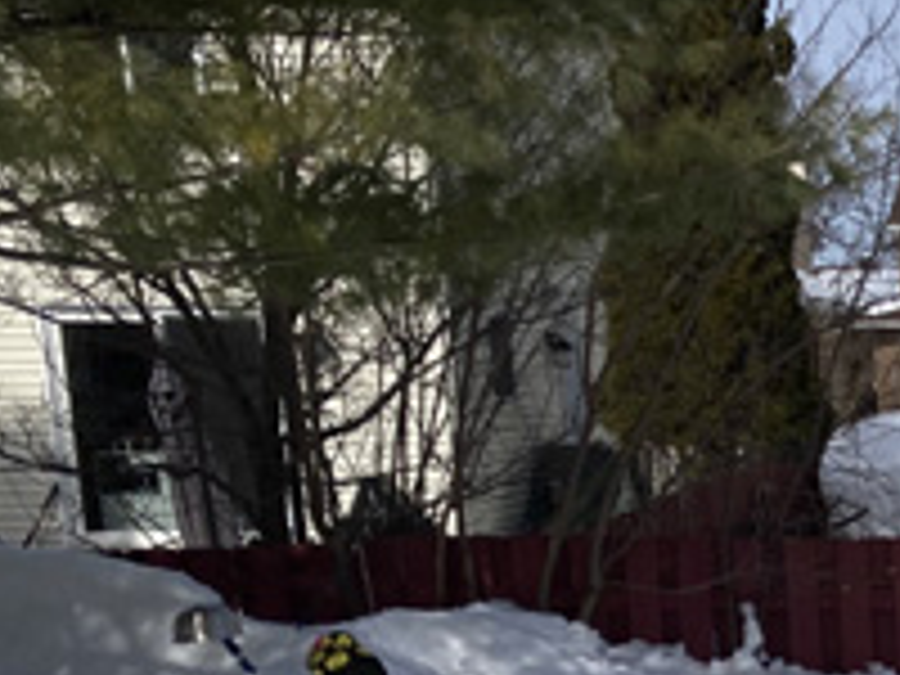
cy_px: 938
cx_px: 1566
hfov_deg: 16.9
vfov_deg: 14.3
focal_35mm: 98
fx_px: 2548
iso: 25
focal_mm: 3.99
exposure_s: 1/6098
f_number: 1.8
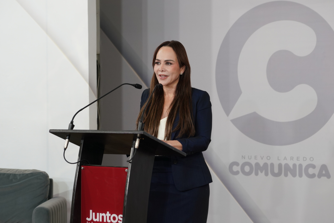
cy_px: 112
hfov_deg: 19.4
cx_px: 167
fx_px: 975
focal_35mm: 105
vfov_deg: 13.1
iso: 640
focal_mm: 70
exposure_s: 1/125
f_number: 3.5
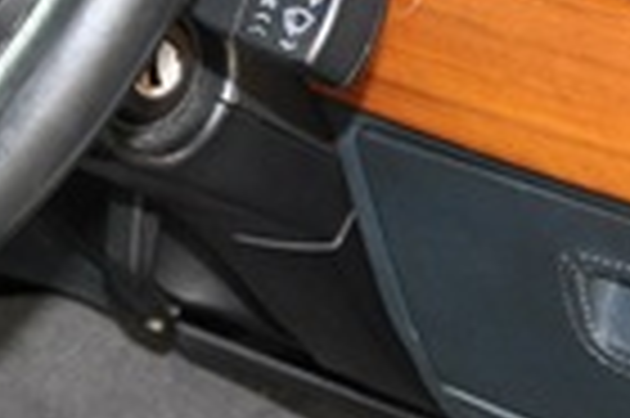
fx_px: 3277
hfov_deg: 10.4
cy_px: -83
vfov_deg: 7.2
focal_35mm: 188
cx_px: -432
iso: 800
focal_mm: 25
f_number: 4
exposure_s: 1/60
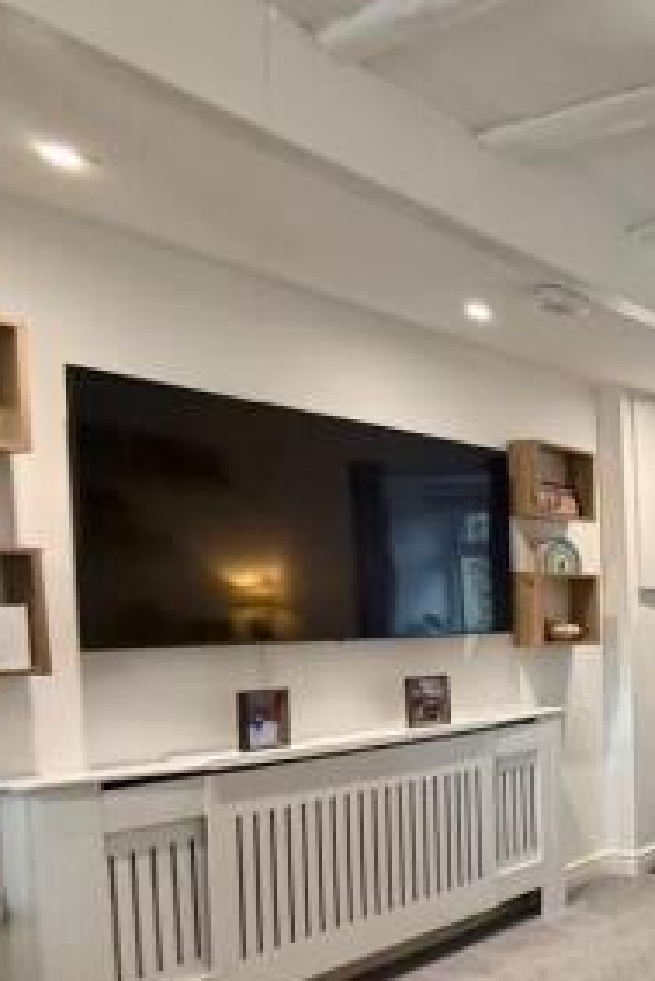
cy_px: 646
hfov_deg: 29.1
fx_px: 818
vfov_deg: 60.6
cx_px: 962
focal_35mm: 30
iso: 200
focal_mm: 2.22
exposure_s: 1/99
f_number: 2.2
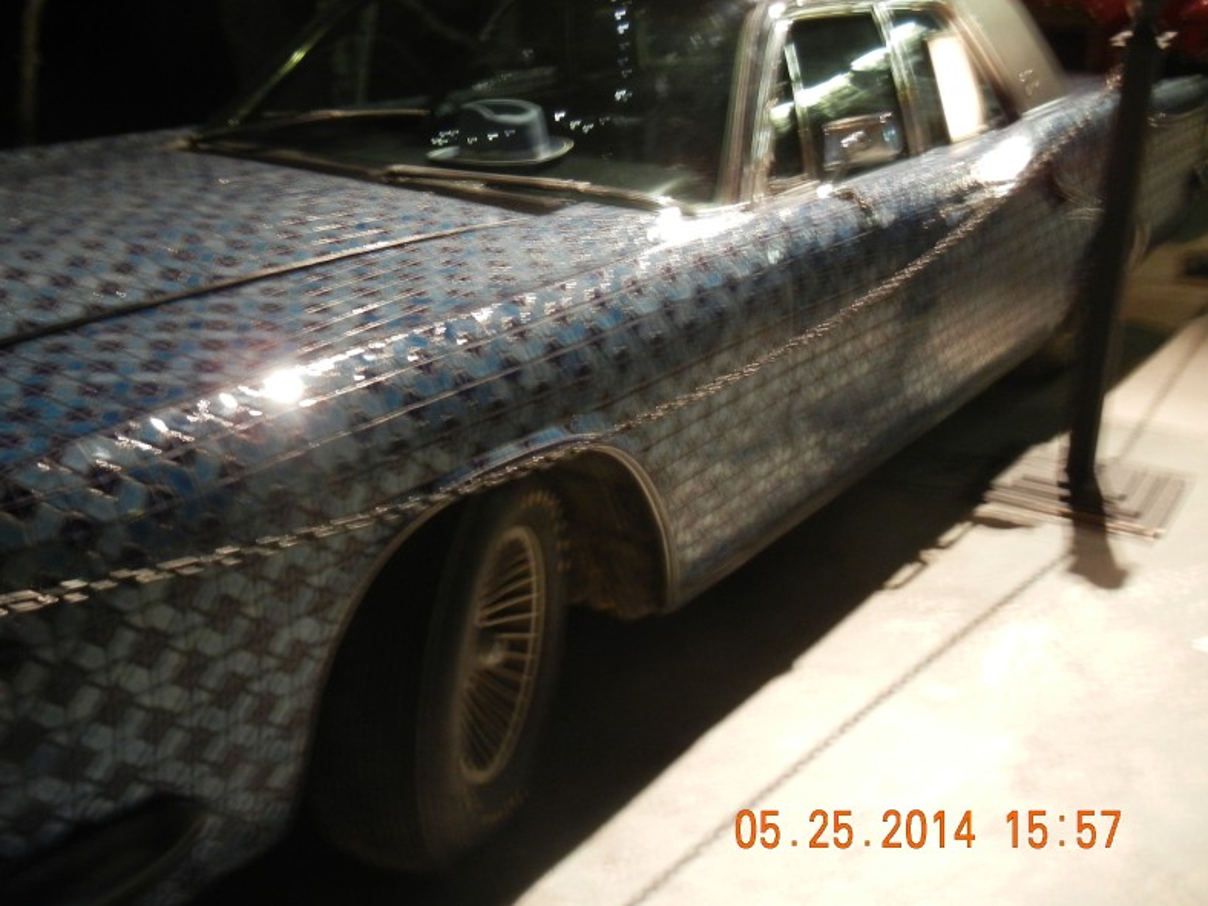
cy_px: 363
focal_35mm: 39
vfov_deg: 36.7
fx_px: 1361
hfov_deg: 47.3
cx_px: 432
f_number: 3.5
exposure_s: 1
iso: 400
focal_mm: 5.4
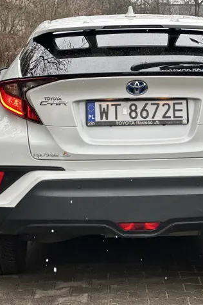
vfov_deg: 18.9
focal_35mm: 108
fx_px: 915
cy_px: 152
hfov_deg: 12.7
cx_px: 129
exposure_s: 1/121
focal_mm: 9
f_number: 2.8
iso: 125
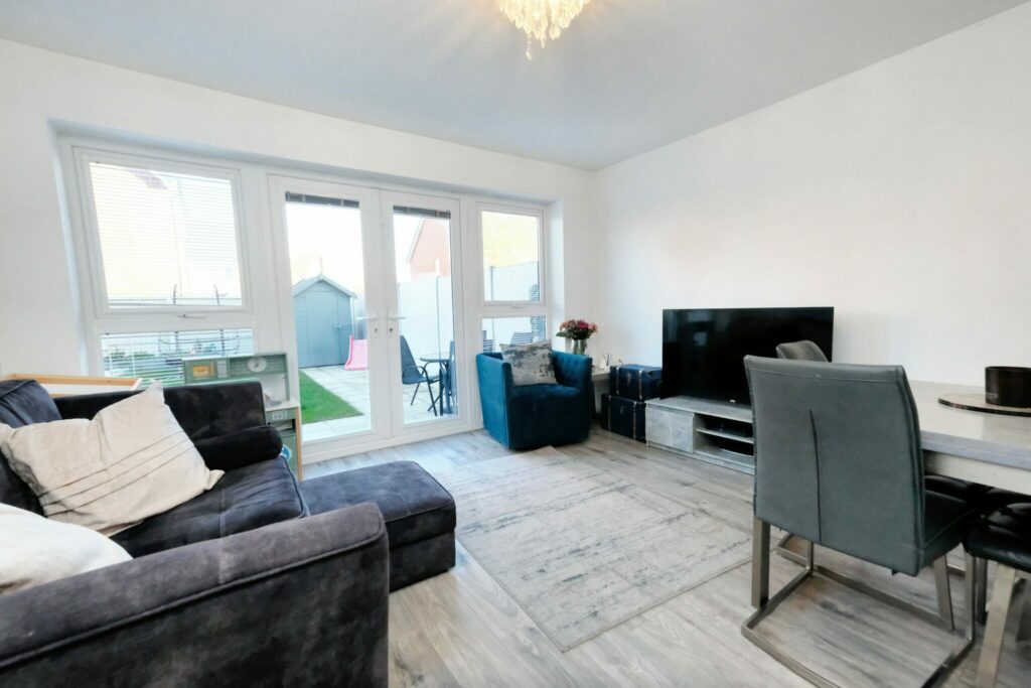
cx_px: 516
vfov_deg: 77.3
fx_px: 430
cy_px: 344
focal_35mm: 15
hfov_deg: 100.4
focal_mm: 10
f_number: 5.6
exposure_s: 1/400
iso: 4000
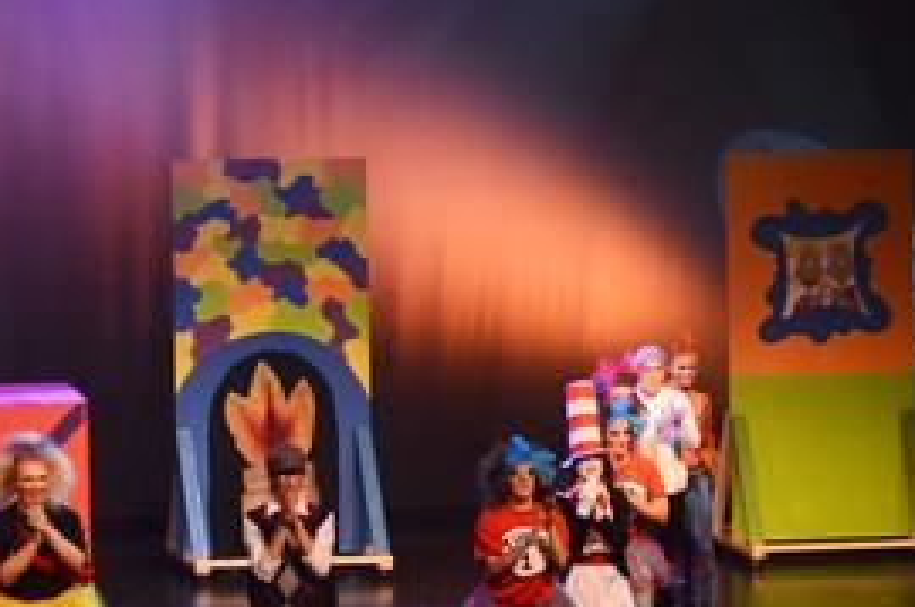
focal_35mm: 200
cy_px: 437
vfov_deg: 6.8
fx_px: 5074
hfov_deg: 10.3
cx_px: 234
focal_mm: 80
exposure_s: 1/800
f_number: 3.5
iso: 4000
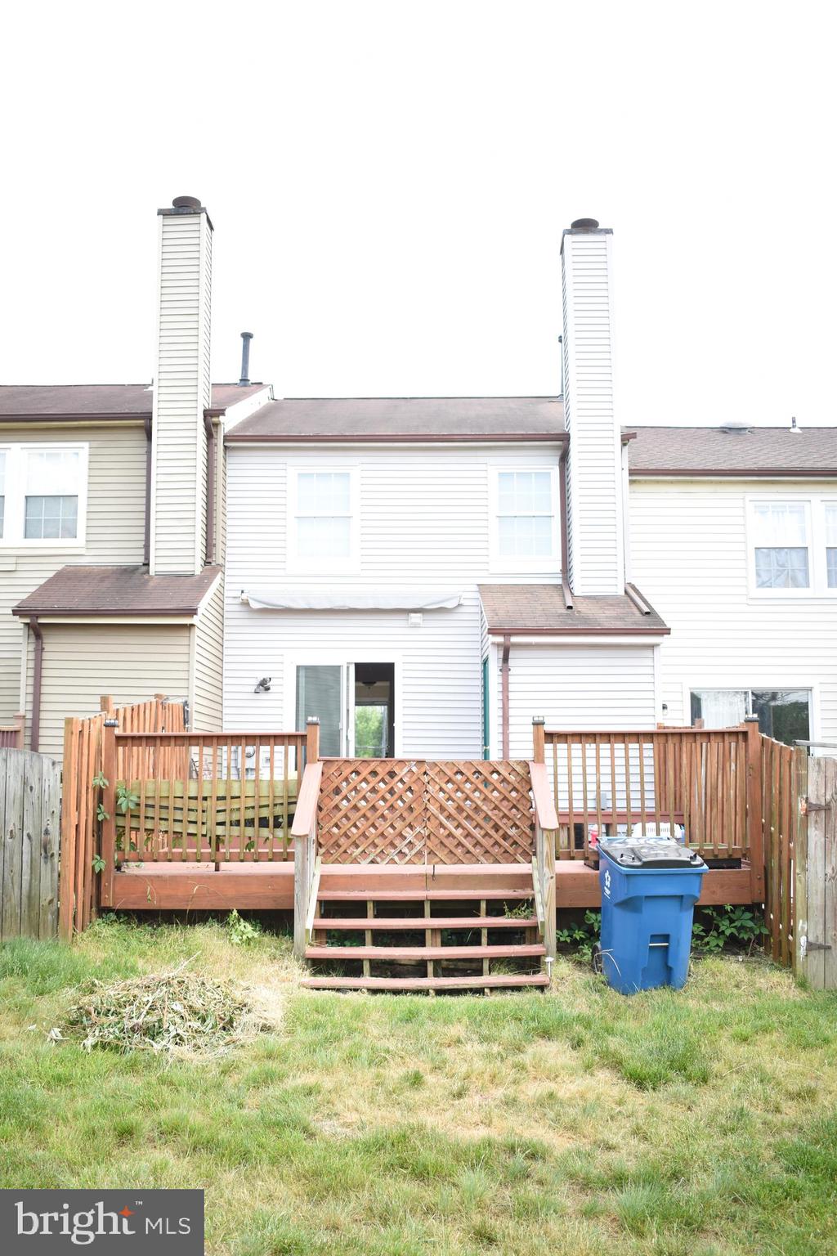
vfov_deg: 57.2
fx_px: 1151
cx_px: 418
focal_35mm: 33
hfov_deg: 40.0
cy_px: 628
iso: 200
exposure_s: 1/200
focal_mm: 22
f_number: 3.8
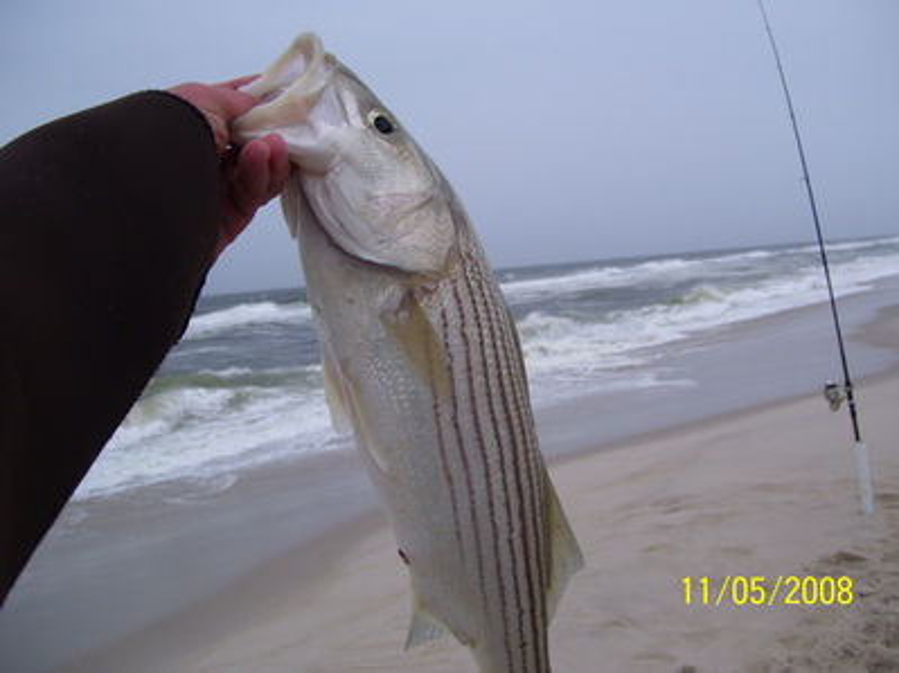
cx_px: 450
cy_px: 336
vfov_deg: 38.6
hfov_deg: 50.2
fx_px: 961
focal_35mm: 37
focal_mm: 6
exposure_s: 1/350
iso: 80
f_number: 2.7
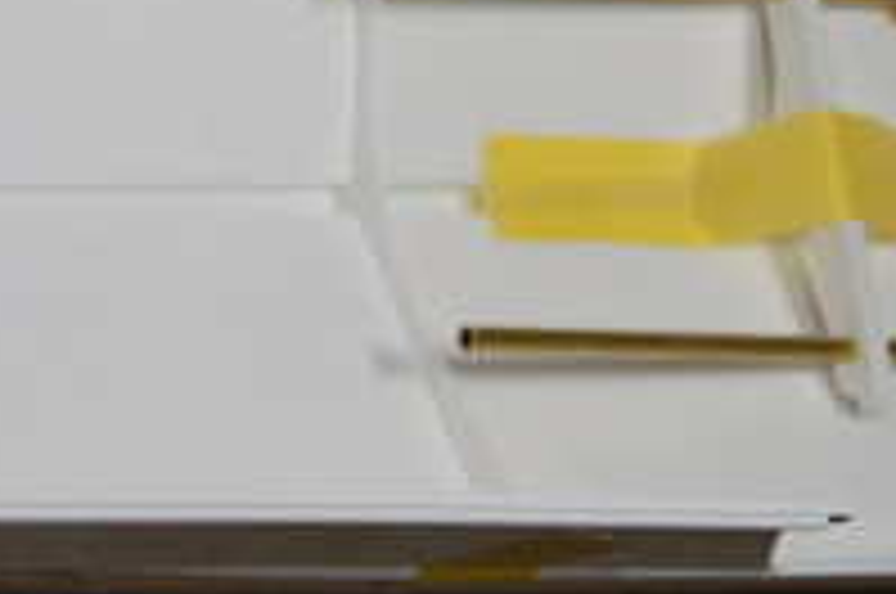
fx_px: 3379
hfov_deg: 14.3
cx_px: -378
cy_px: -45
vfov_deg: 9.9
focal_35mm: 136
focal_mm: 18
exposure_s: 1/60
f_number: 4
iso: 160
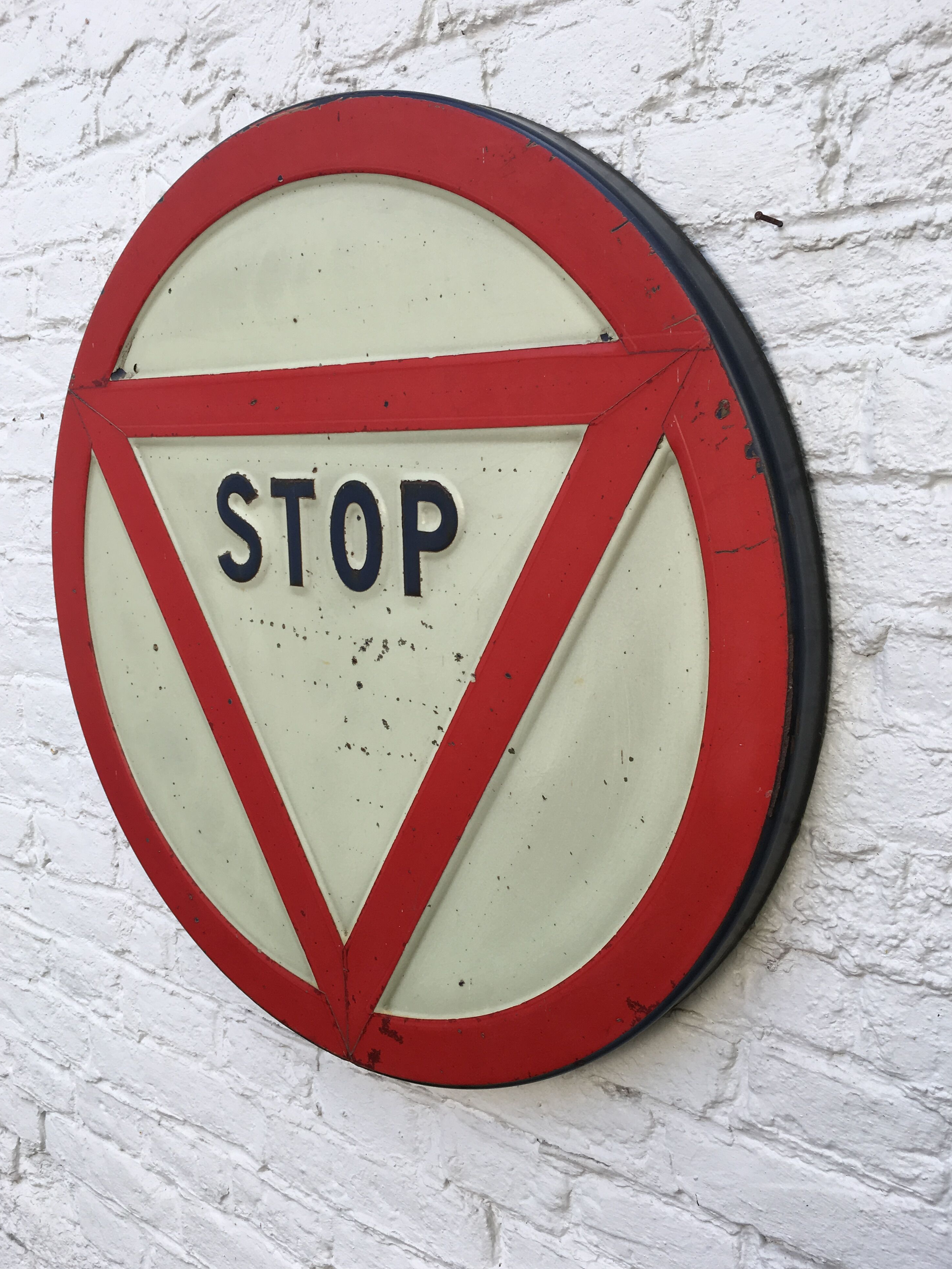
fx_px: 1100
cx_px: 470
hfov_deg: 46.8
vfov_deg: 60.0
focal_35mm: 30
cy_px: 630
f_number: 2.2
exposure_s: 1/221
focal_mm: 4.15
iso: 25
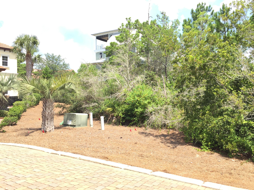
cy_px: 95
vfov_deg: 48.2
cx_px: 127
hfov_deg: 61.7
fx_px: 213
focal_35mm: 29
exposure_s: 1/565
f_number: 2.2
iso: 32
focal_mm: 4.15
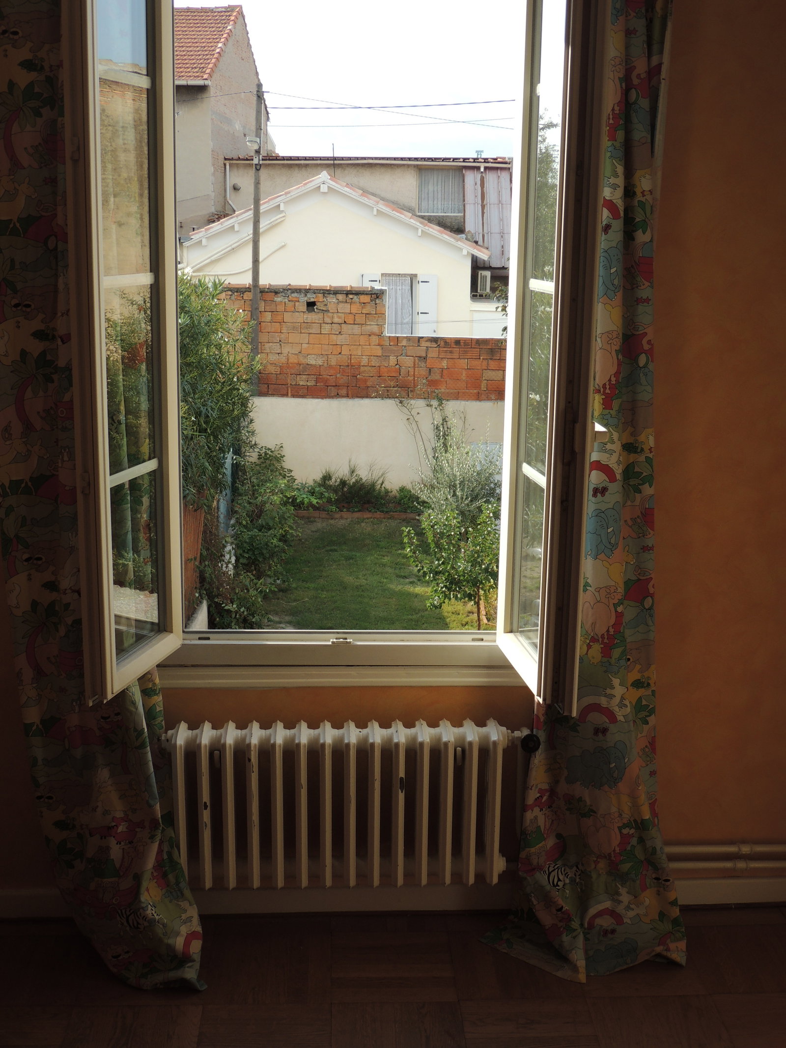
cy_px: 524
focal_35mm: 43
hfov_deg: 33.6
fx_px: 1302
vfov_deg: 43.8
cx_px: 393
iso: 100
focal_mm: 7.6
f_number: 3.4
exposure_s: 1/400
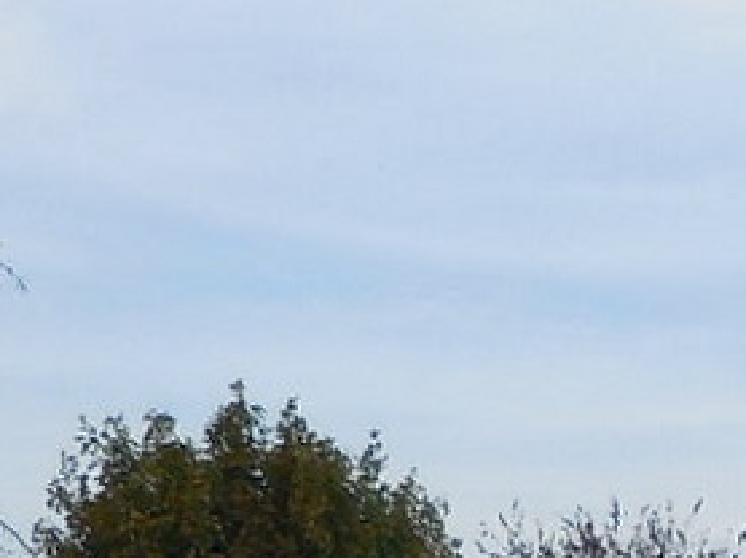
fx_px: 2907
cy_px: 1305
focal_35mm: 135
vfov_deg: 9.8
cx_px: 781
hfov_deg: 14.3
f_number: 3.3
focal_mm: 4.5
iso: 125
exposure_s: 1/1600
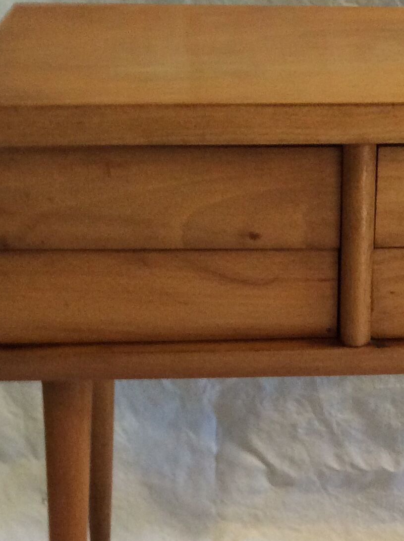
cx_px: 361
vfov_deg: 25.3
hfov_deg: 19.0
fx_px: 1186
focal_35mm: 76
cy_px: 420
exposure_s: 1/25
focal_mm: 3.3
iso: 125
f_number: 2.4
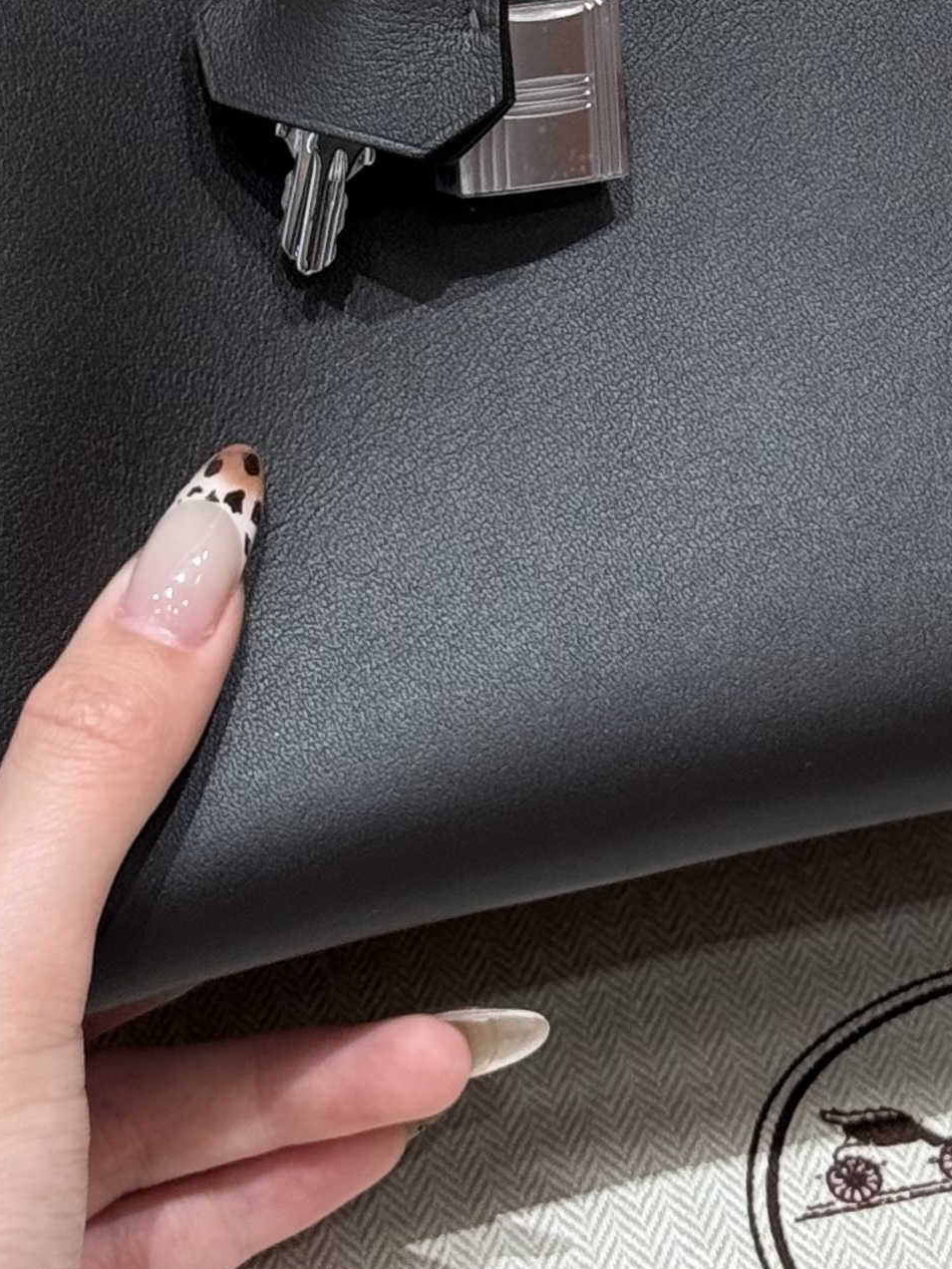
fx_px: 5609
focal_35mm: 153
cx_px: 799
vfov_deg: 12.6
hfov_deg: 9.7
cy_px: -243
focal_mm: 6.76
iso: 100
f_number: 1.78
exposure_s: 1/100
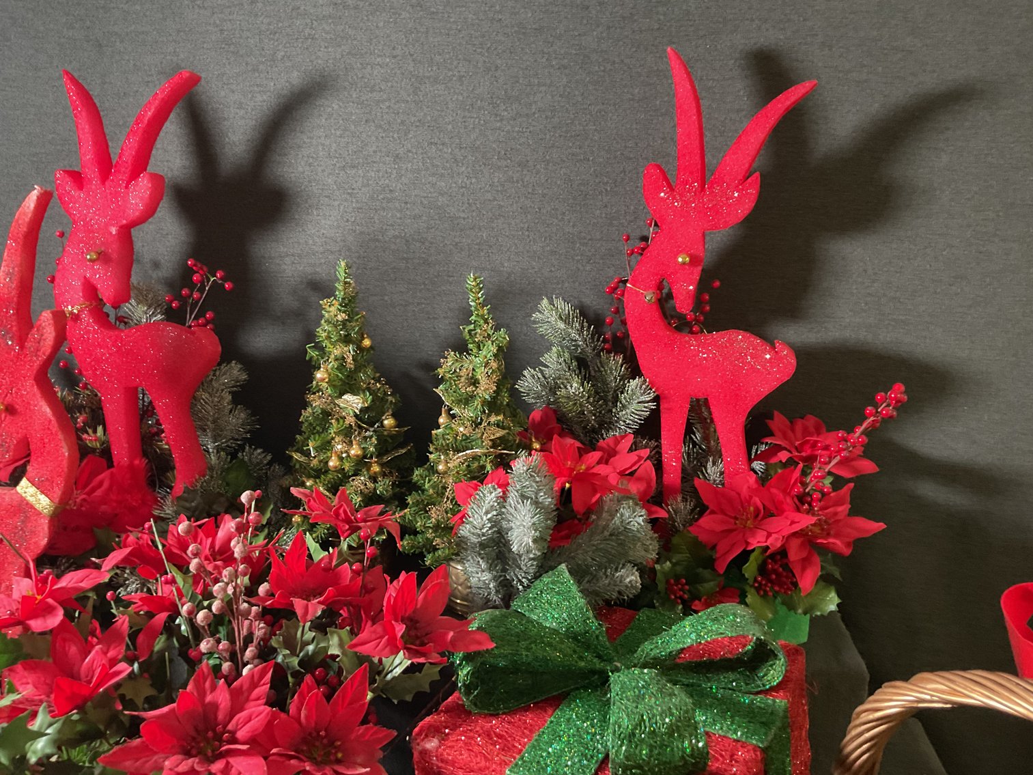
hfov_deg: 61.7
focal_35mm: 29
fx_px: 865
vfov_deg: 48.2
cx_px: 516
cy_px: 388
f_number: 1.8
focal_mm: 3
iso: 250
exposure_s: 1/40
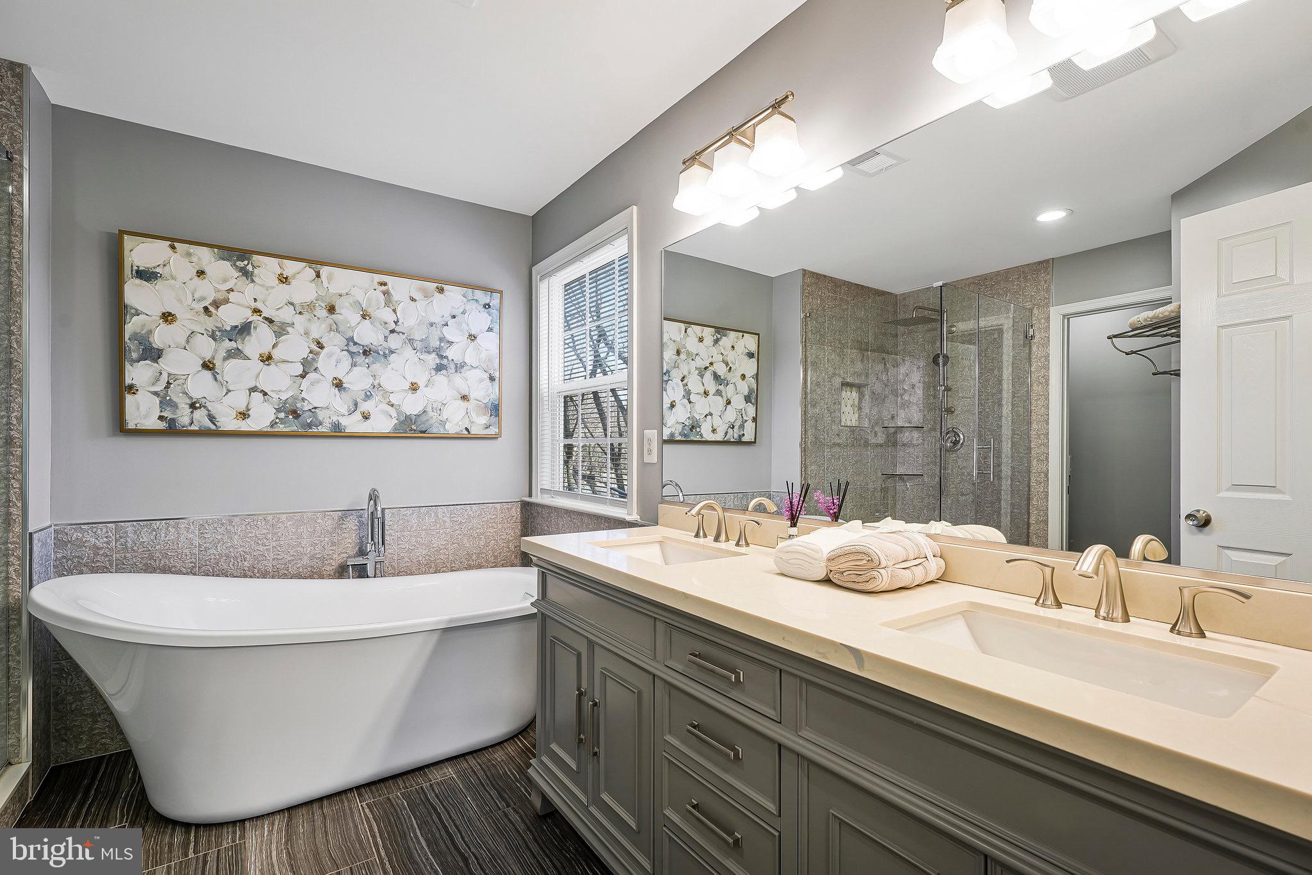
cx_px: 656
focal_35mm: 16
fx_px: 576
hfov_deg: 97.5
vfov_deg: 74.4
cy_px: 438
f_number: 8
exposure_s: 1/30
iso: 320
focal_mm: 15.8
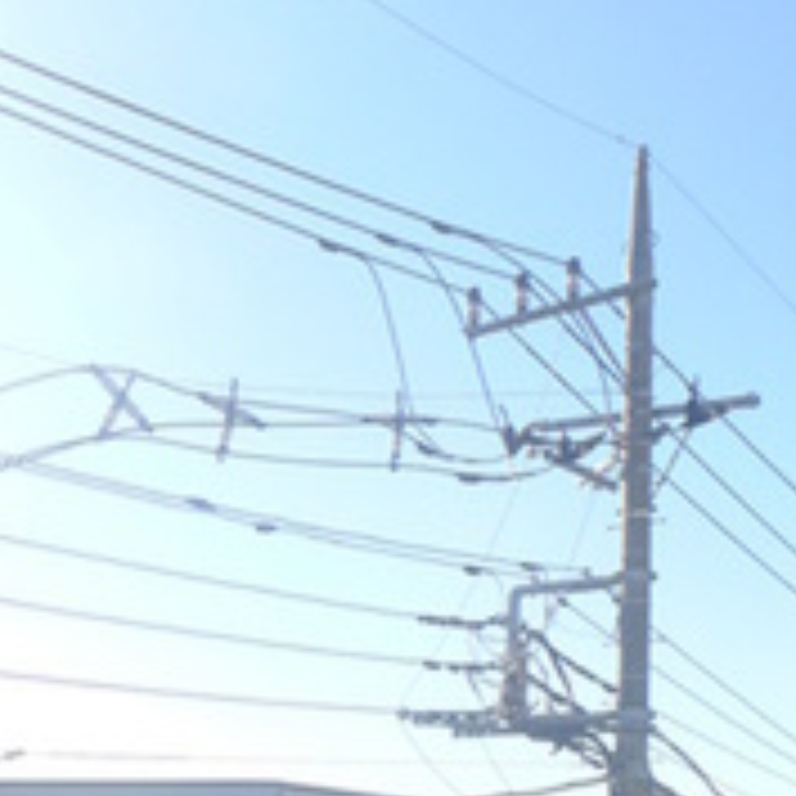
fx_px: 2185
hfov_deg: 20.3
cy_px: 827
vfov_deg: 19.9
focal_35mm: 84
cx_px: 92
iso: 80
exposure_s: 1/500
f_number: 3.5
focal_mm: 5.1
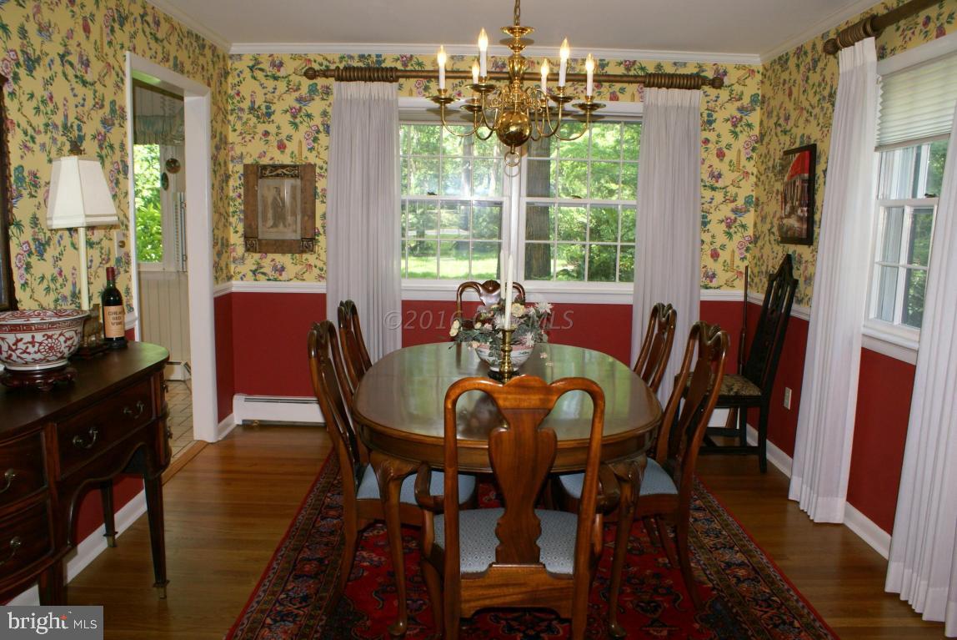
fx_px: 718
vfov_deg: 48.0
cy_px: 320
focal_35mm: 27
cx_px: 478
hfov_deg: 67.3
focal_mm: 18
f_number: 5.6
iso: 250
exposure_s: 1/60
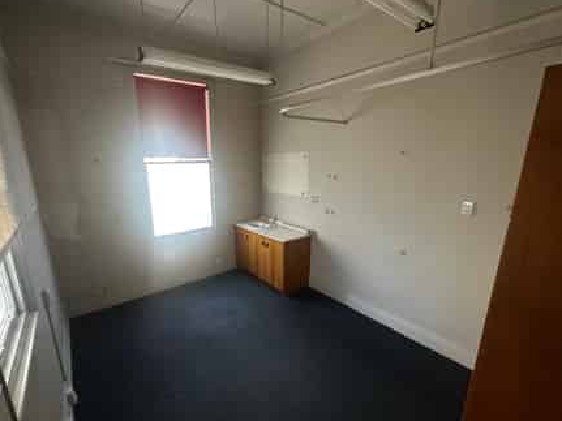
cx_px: 256
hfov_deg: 94.3
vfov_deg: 78.0
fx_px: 260
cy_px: 225
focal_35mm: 16
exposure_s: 1/99
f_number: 2.2
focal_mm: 2.22
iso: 250
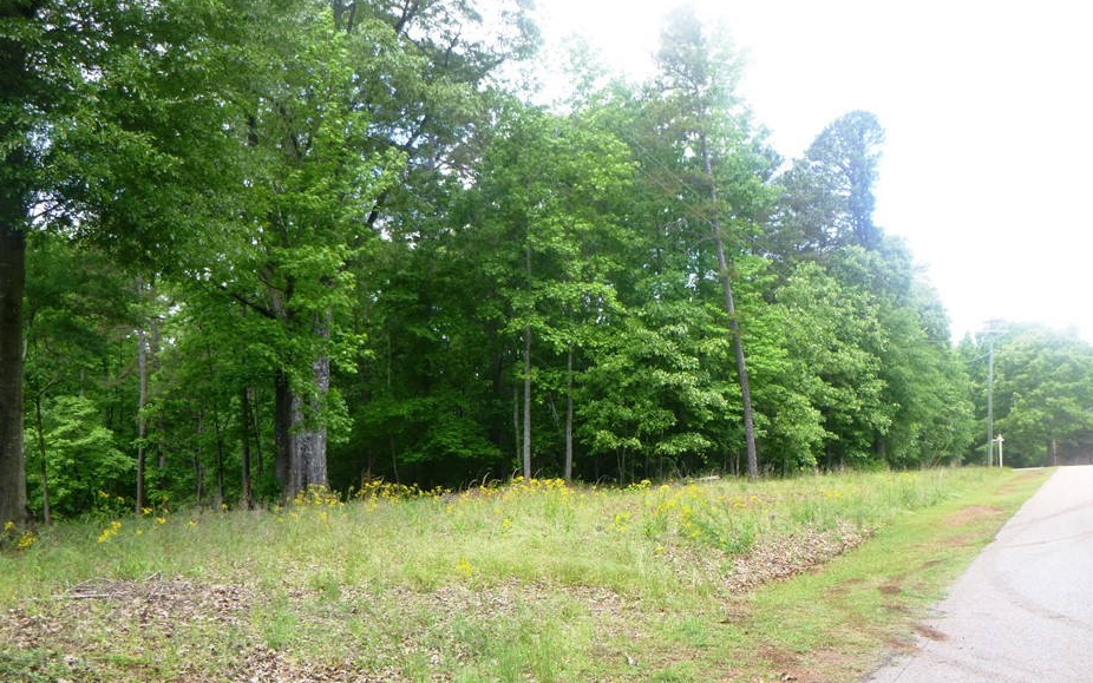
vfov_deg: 37.2
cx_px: 512
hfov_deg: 56.7
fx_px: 1013
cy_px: 392
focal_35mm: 34
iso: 100
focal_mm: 5.2
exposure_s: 1/80
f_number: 4.1
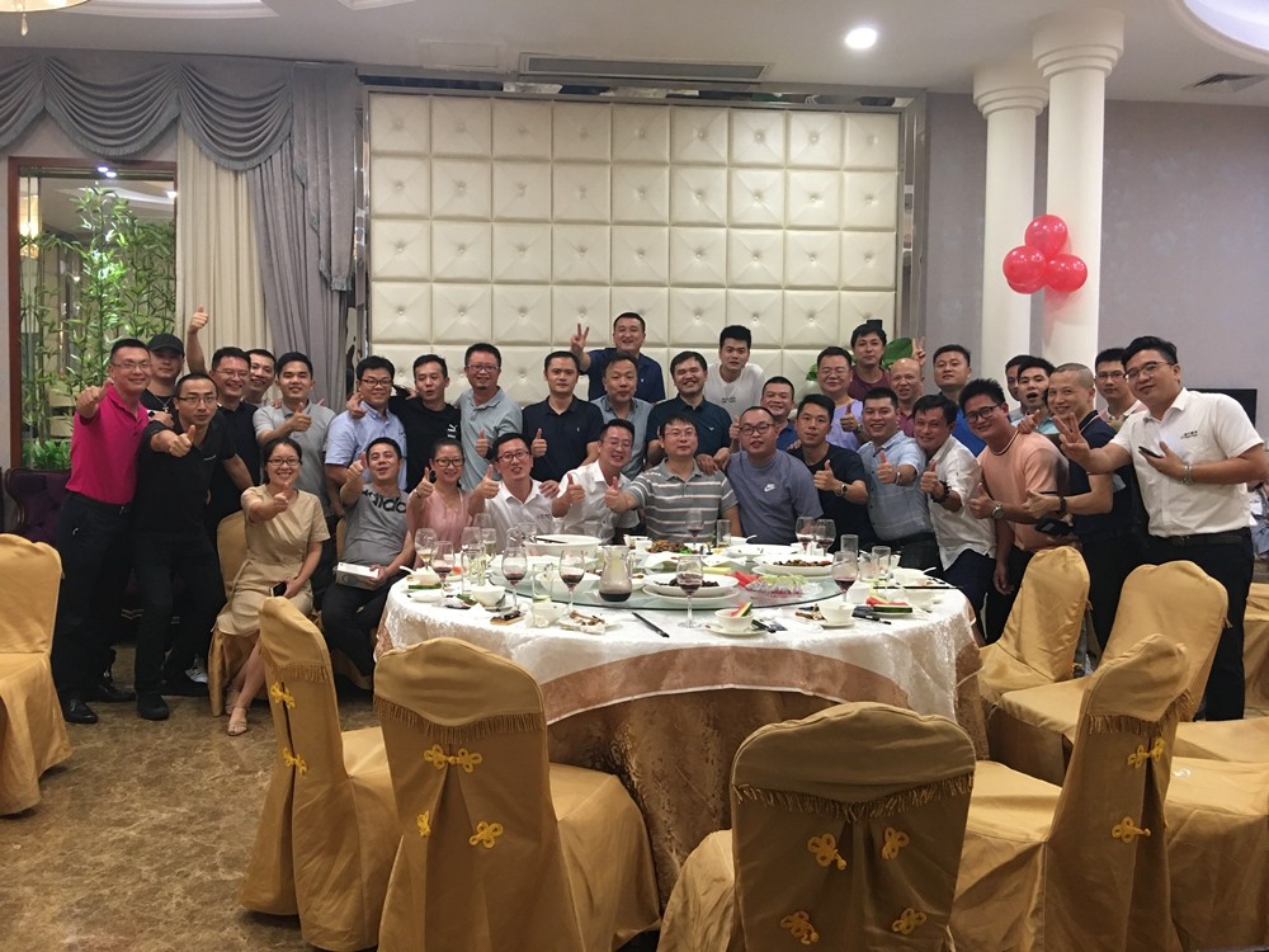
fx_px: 1063
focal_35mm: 29
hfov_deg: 61.7
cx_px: 634
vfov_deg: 48.2
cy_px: 476
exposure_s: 1/17
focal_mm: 4.15
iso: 80
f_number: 2.2
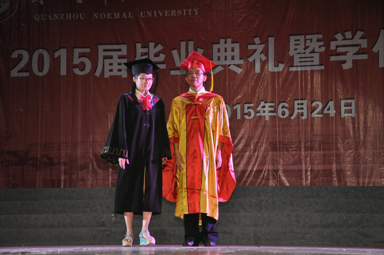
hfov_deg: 27.0
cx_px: 192
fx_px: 799
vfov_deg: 18.1
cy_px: 128
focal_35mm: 75
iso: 800
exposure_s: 1/60
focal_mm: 50
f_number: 5
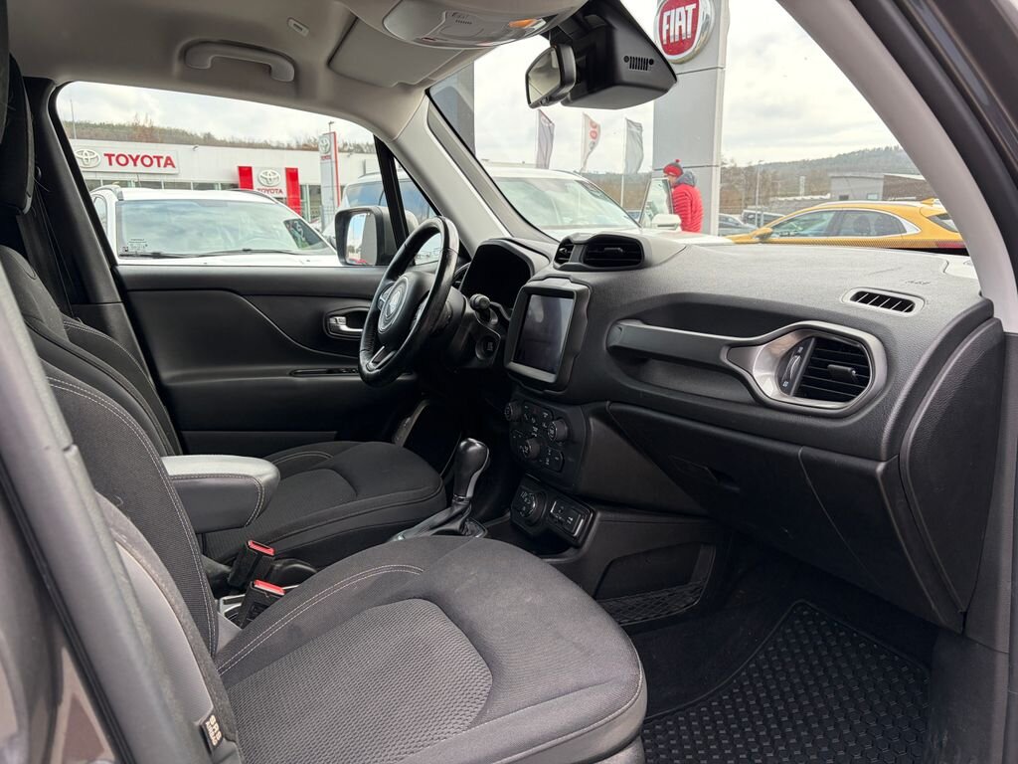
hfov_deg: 67.3
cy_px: 382
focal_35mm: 26
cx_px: 509
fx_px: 765
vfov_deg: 53.1
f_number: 1.6
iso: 64
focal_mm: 5.96
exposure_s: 1/388
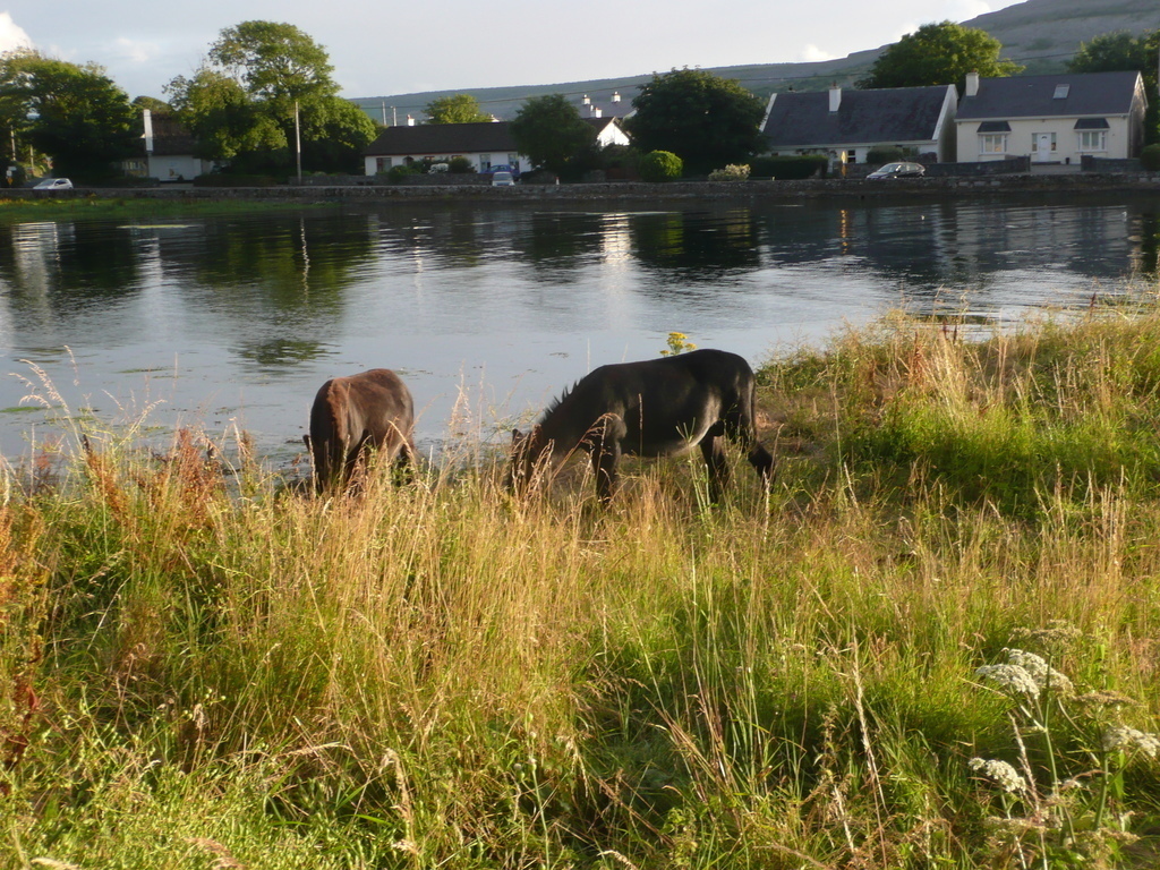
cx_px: 580
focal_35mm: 50
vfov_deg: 29.1
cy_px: 435
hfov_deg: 38.2
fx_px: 1676
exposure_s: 1/100
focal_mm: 8.2
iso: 100
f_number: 4.2
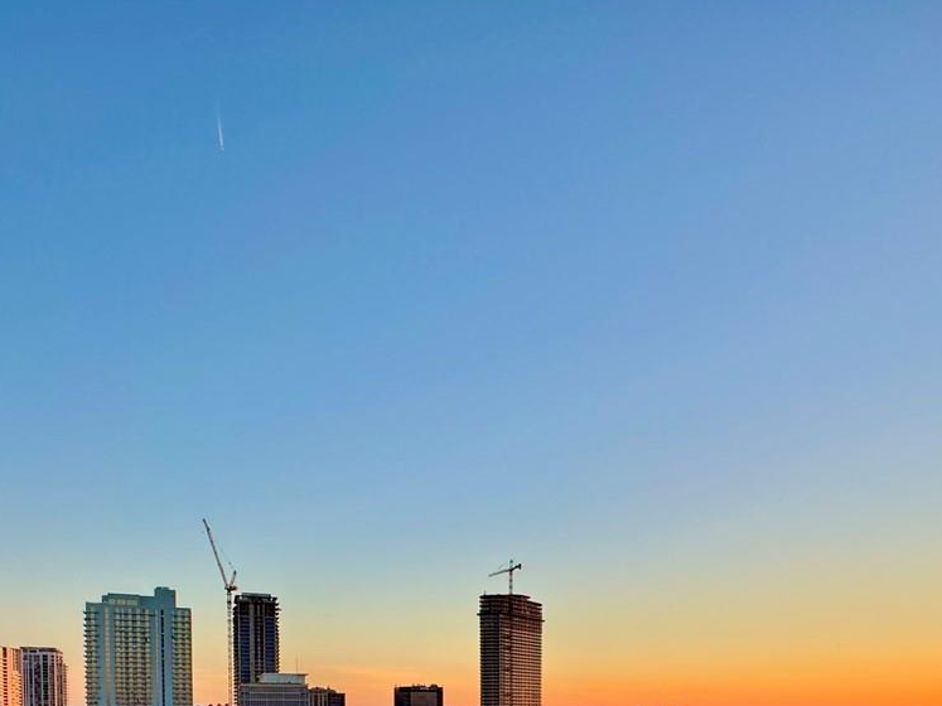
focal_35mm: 30
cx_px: 547
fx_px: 816
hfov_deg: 59.6
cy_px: 744
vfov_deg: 39.7
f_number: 2.2
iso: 40
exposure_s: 1/425
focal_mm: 2.22
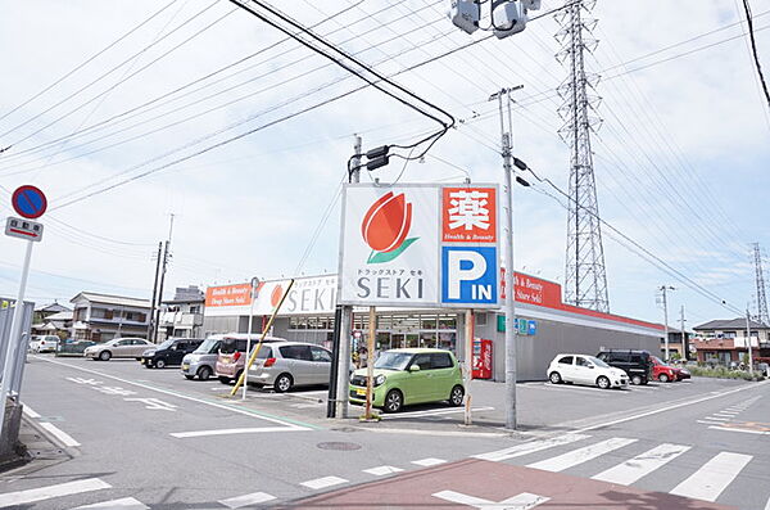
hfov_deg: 73.9
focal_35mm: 24
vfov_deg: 52.9
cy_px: 255
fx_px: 512
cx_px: 385
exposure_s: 1/2500
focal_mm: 16
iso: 800
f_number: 6.3
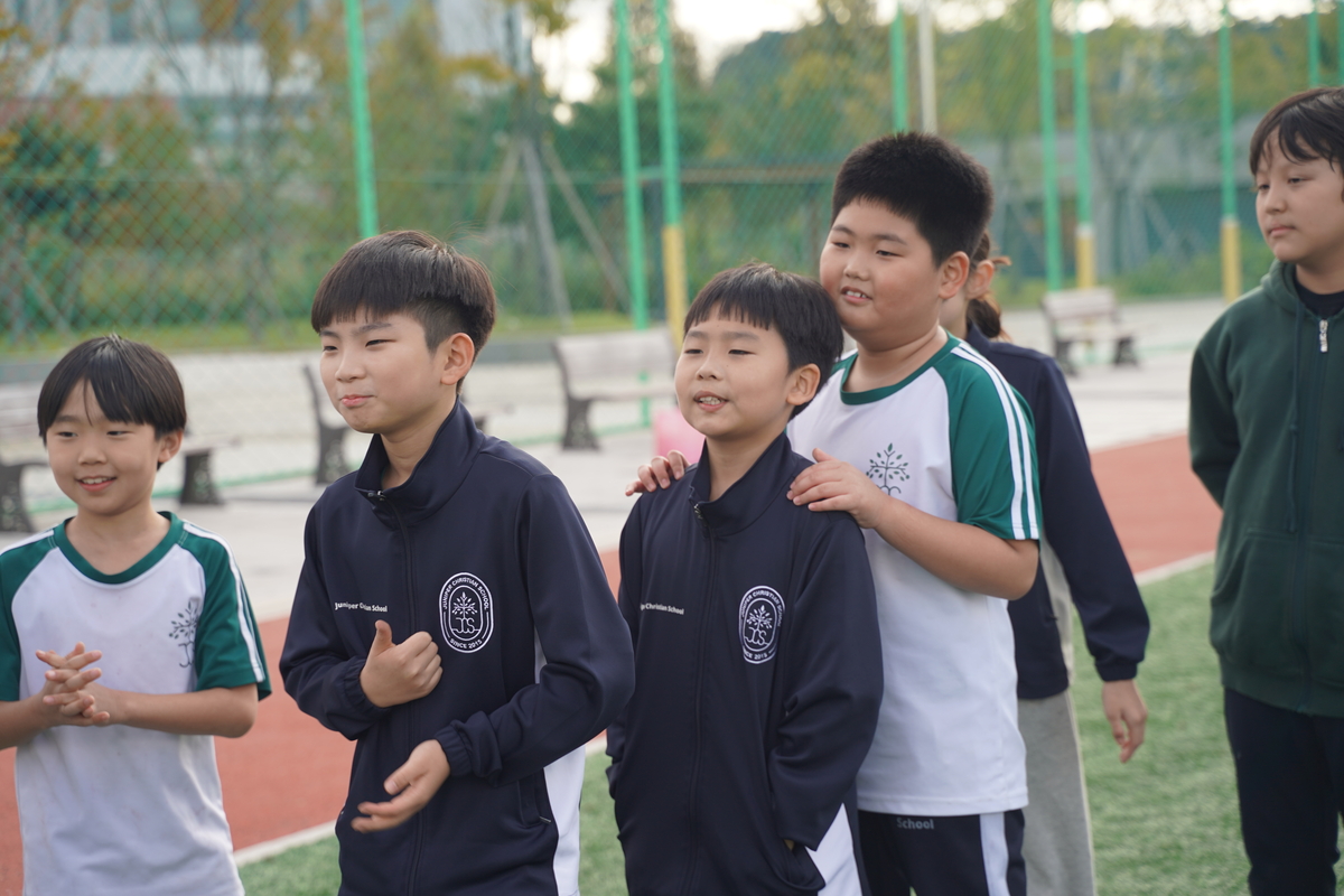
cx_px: 672
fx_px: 2800
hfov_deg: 27.0
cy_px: 448
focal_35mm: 75
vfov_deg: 18.2
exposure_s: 1/320
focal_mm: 75
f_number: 4.5
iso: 100
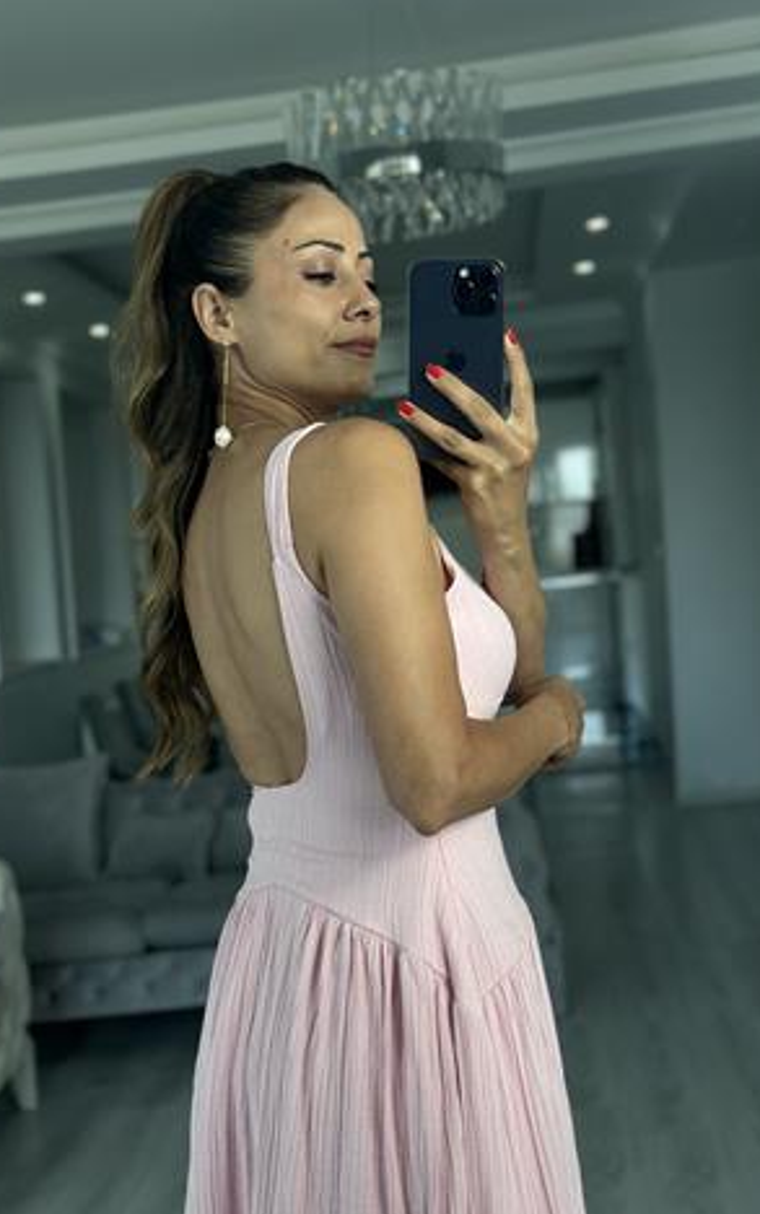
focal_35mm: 55
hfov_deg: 23.6
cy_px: 625
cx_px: 332
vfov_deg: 36.9
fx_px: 1820
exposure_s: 1/172
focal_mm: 6.86
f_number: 1.78
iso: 100
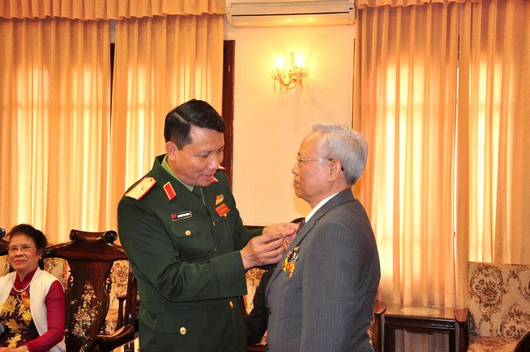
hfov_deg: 38.9
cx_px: 265
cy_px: 176
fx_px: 750
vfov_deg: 26.4
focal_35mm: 51
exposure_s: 1/60
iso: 640
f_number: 4.2
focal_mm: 34
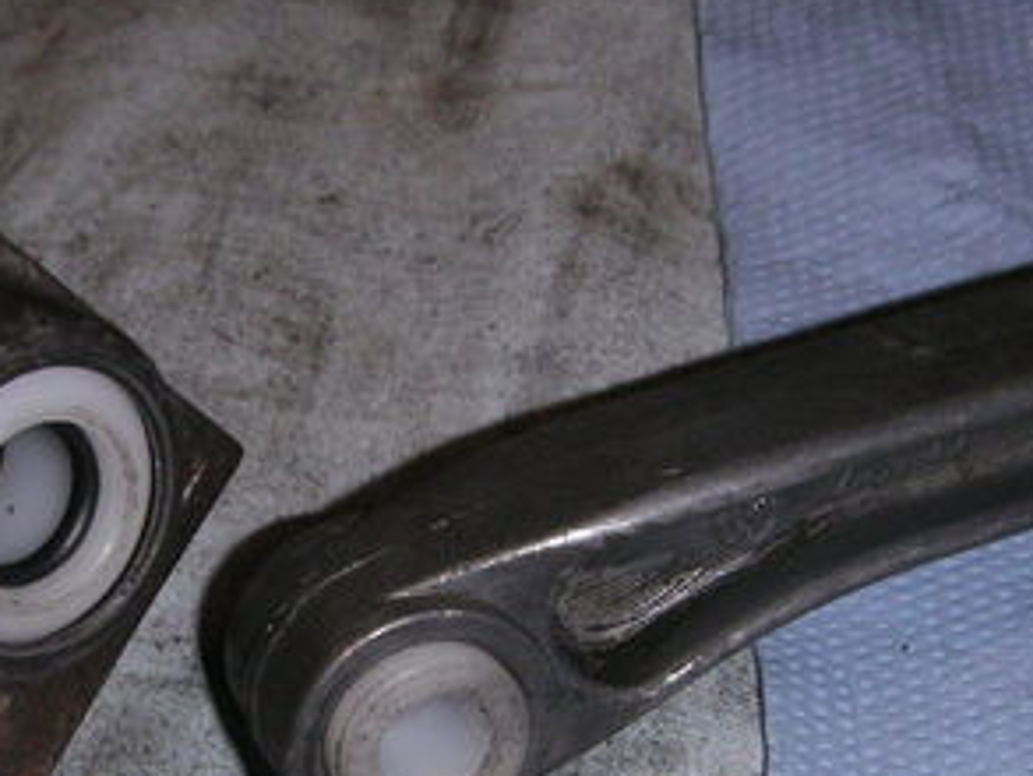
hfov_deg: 23.3
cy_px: 628
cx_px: 268
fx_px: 2478
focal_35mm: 83
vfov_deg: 17.6
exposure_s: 1/45
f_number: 6.7
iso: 160
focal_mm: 6
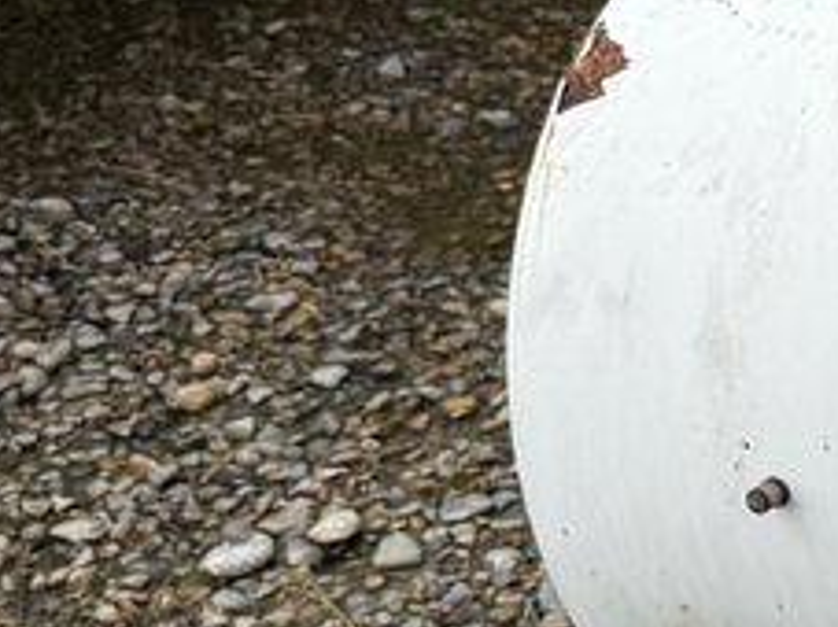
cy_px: 337
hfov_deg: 10.5
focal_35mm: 160
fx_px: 3871
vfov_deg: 9.3
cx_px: 2058
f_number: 1.78
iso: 80
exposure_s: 1/2907
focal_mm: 6.76
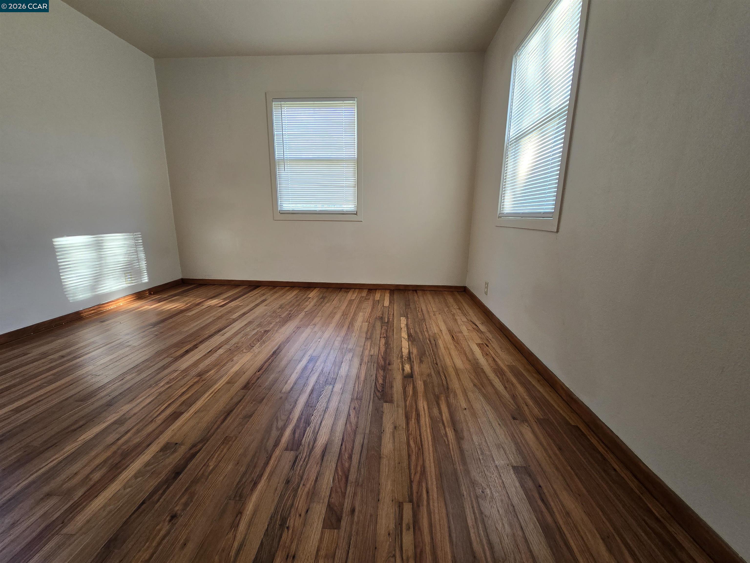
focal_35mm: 13
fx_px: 282
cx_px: 375
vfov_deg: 89.9
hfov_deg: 106.2
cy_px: 282
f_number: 2.2
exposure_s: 1/60
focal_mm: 2.2
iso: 125
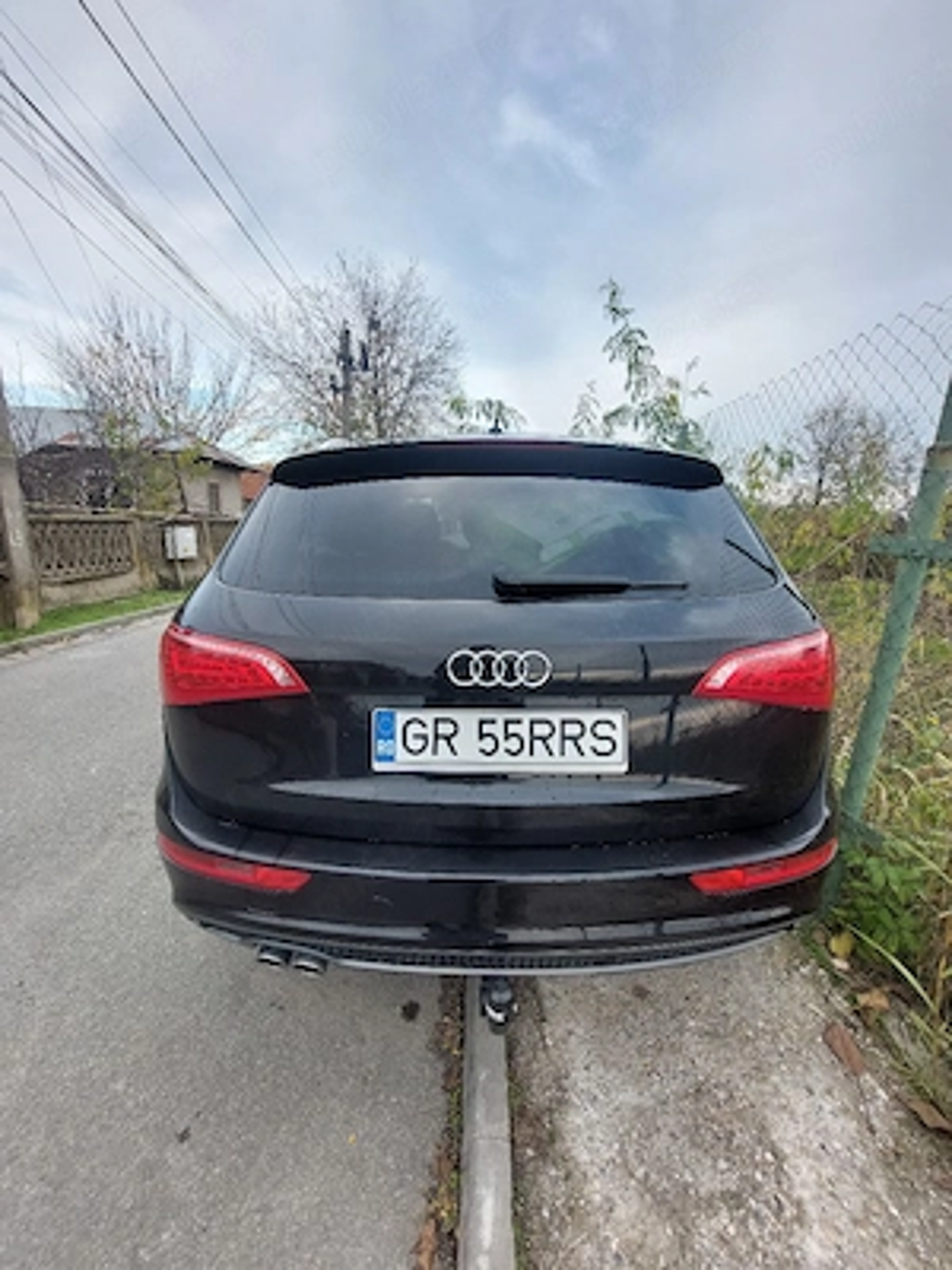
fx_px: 477
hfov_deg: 89.9
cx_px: 476
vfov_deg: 106.2
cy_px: 635
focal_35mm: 13
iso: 50
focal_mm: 1.74
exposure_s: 1/250
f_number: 2.2
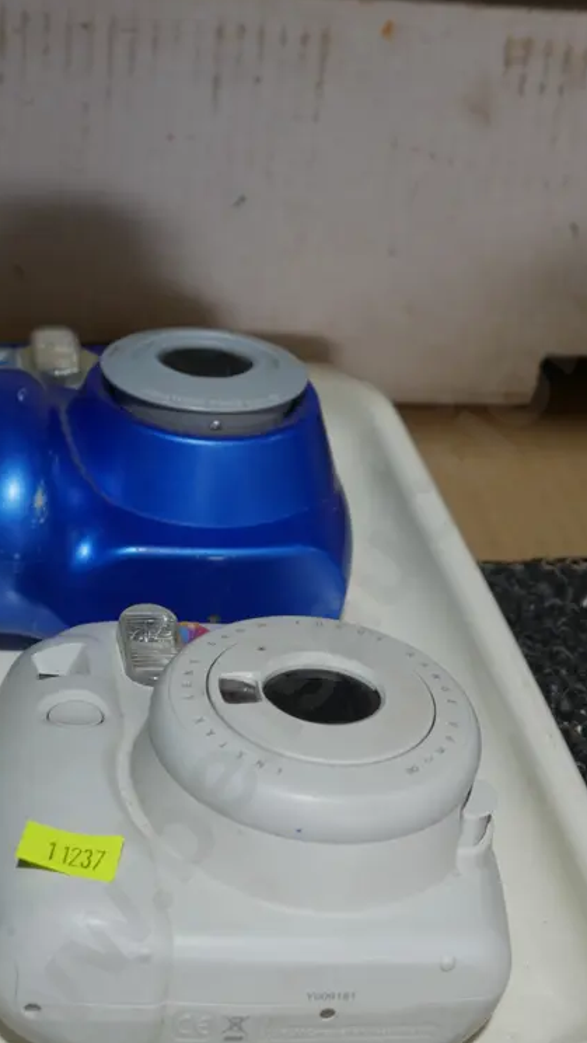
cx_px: 390
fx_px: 2156
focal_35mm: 78
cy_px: 558
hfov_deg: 15.5
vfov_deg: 27.2
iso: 250
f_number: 5.3
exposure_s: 1/60
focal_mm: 26
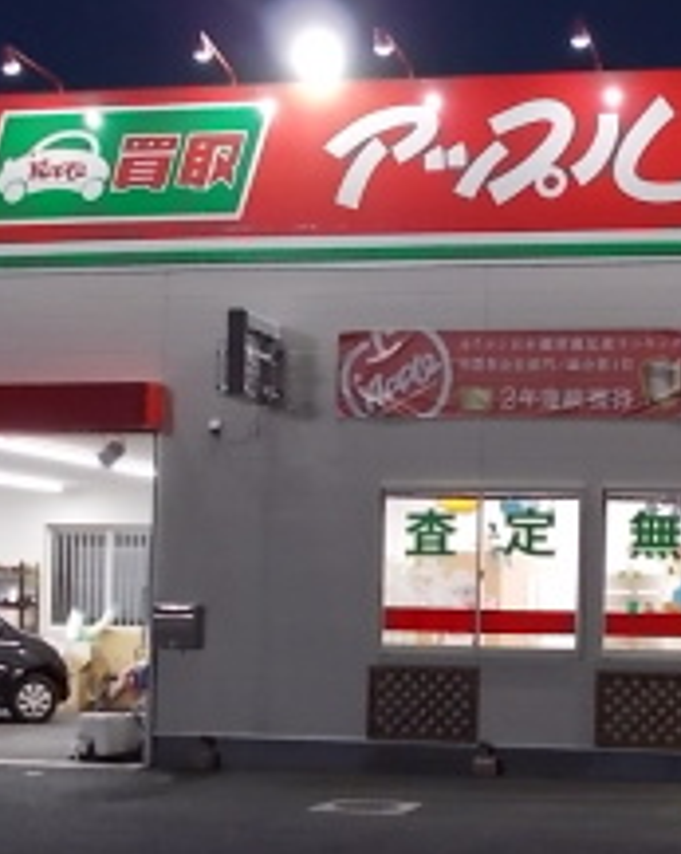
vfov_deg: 25.4
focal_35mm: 75
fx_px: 1894
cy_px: 523
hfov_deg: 20.2
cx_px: 516
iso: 250
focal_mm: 4.6
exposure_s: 1/30
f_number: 3.2
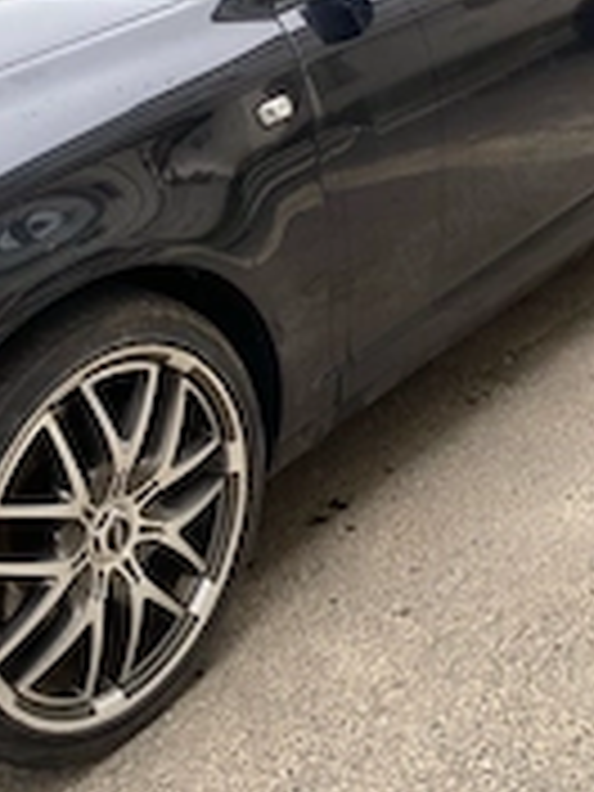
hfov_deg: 24.8
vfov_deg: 32.2
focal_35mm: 59
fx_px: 1350
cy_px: 220
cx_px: 274
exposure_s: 1/135
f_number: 1.8
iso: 32
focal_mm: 4.25
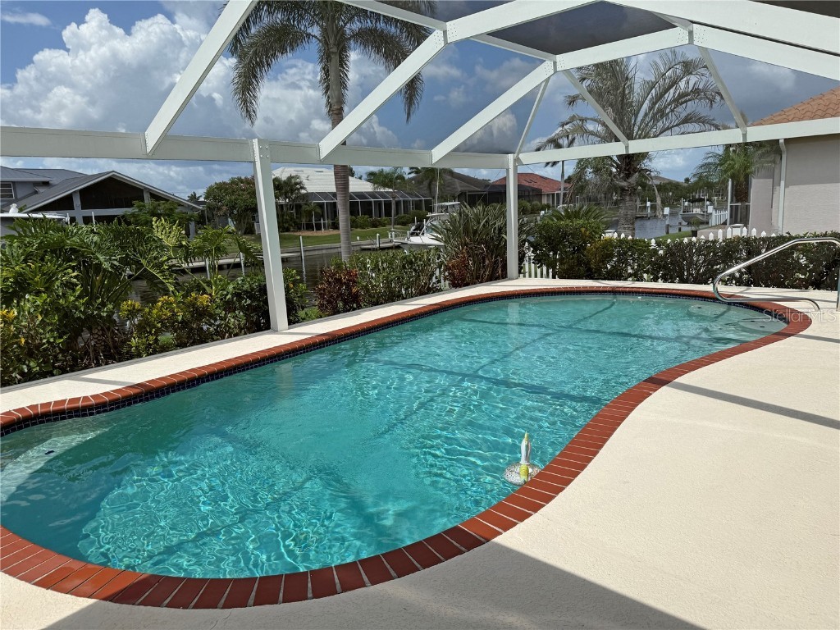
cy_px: 315
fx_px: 582
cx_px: 420
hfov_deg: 71.6
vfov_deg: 56.8
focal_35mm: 24
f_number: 1.78
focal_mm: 6.76
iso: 80
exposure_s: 1/4405
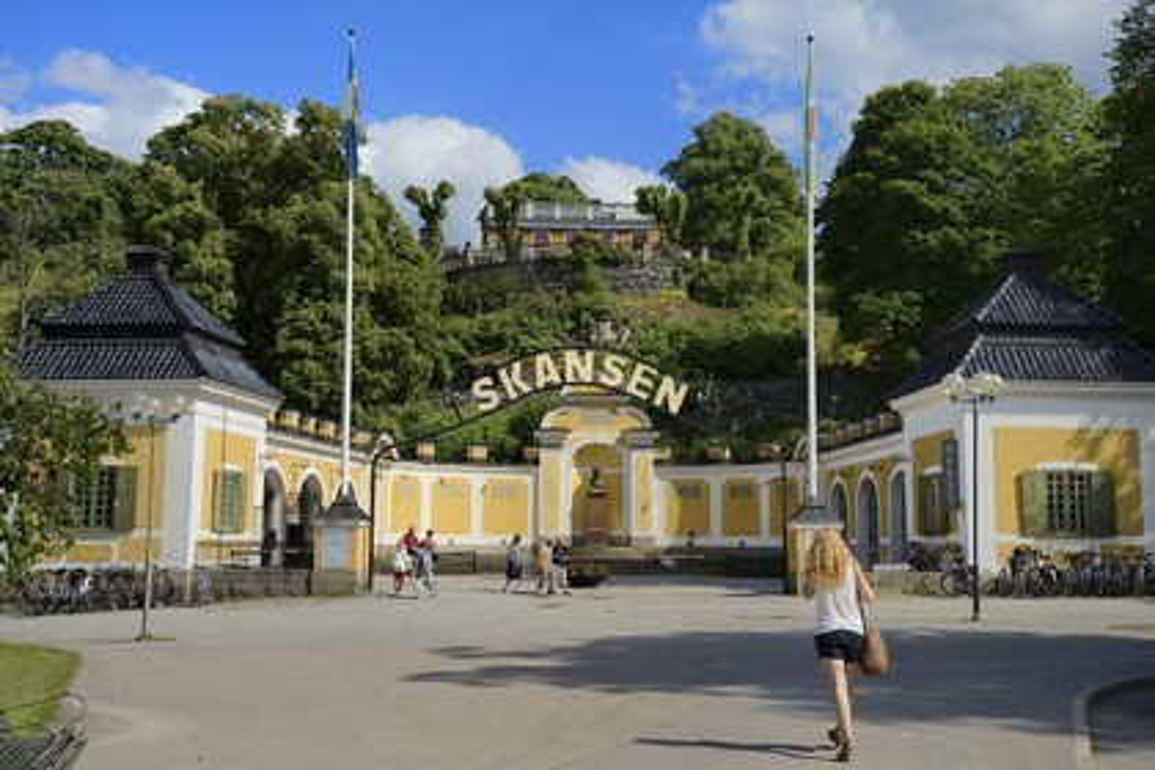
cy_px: 385
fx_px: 1444
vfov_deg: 29.9
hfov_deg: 43.6
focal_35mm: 45
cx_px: 578
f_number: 4.5
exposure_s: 1/2500
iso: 200
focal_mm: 45
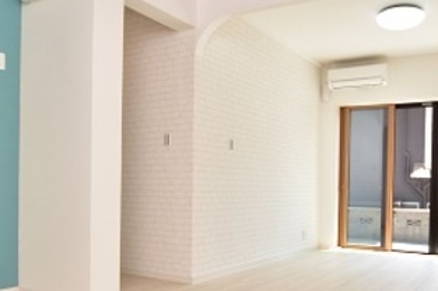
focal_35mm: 36
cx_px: 246
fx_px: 438
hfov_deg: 53.0
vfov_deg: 36.4
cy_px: 192
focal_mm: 10
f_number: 4.5
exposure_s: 1/200
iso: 160
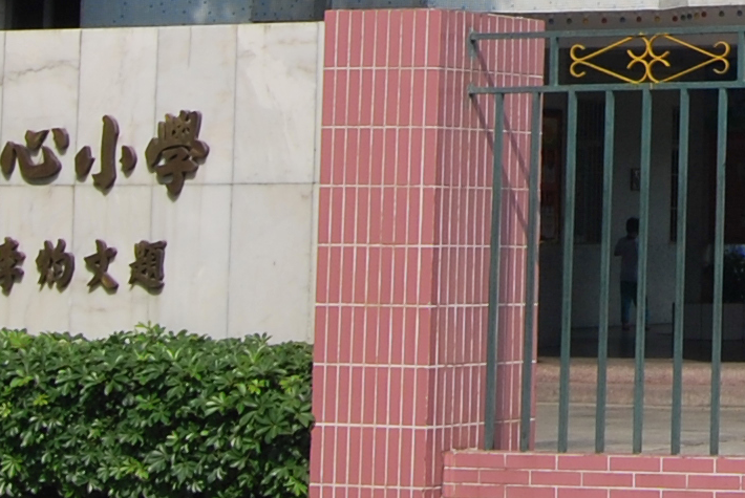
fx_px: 3729
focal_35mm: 180
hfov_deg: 10.9
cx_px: 1161
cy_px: -474
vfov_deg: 7.4
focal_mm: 22
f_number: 9
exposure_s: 1/320
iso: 100
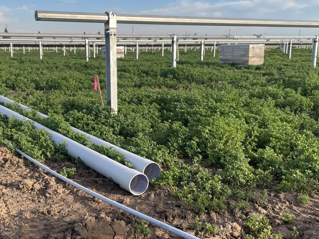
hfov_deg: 44.5
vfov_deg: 34.2
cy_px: 146
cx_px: 121
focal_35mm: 42
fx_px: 387
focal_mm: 4.2
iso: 32
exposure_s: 1/1159
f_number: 1.6
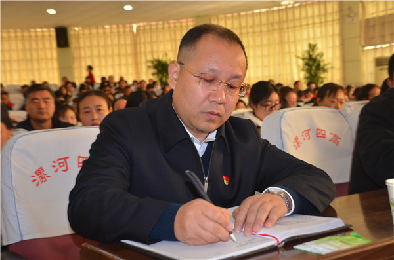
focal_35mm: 51
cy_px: 130
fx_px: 557
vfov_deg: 26.3
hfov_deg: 39.0
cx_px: 197
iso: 800
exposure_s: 1/60
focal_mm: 34
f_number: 4.2
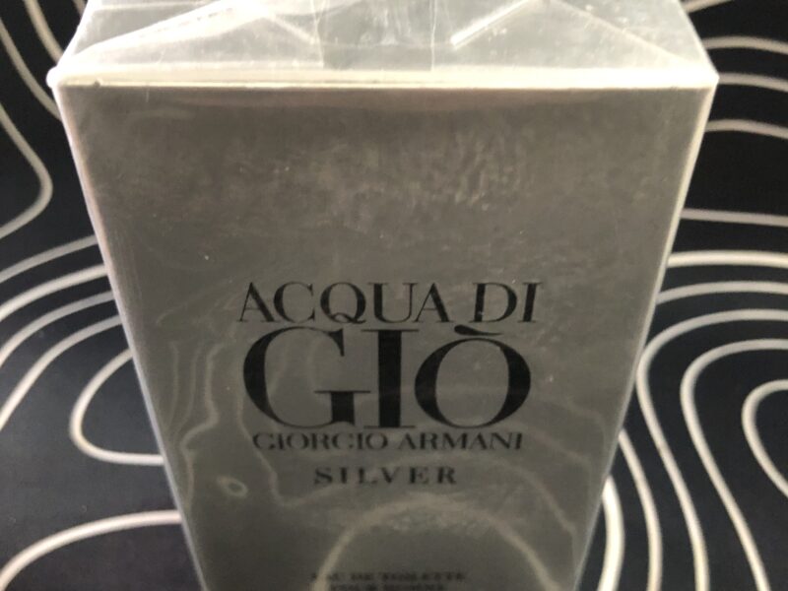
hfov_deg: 63.4
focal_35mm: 28
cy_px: 296
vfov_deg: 49.7
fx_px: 637
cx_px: 394
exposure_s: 1/7
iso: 80
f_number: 1.8
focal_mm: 3.99
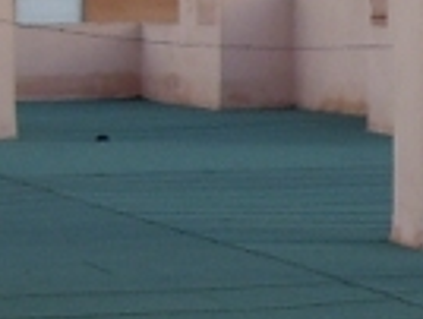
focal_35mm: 255
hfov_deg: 7.7
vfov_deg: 5.8
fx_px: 3122
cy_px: 197
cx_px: 496
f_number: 2.7
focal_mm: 6.2
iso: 50
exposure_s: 1/200
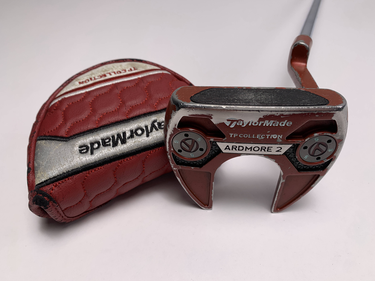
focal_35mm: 26
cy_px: 140
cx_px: 188
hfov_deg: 67.3
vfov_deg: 53.1
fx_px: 282
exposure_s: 1/297
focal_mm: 4.25
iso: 25
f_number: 1.8
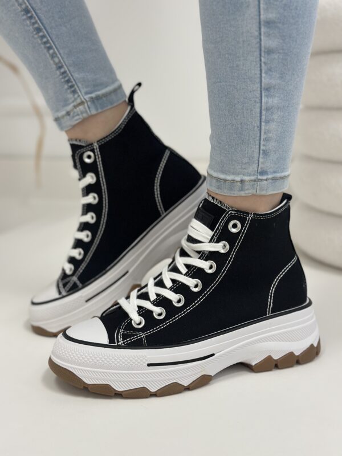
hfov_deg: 30.3
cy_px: 228
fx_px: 632
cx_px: 171
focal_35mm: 48
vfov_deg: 39.7
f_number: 1.78
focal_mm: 6.86
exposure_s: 1/100
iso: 160
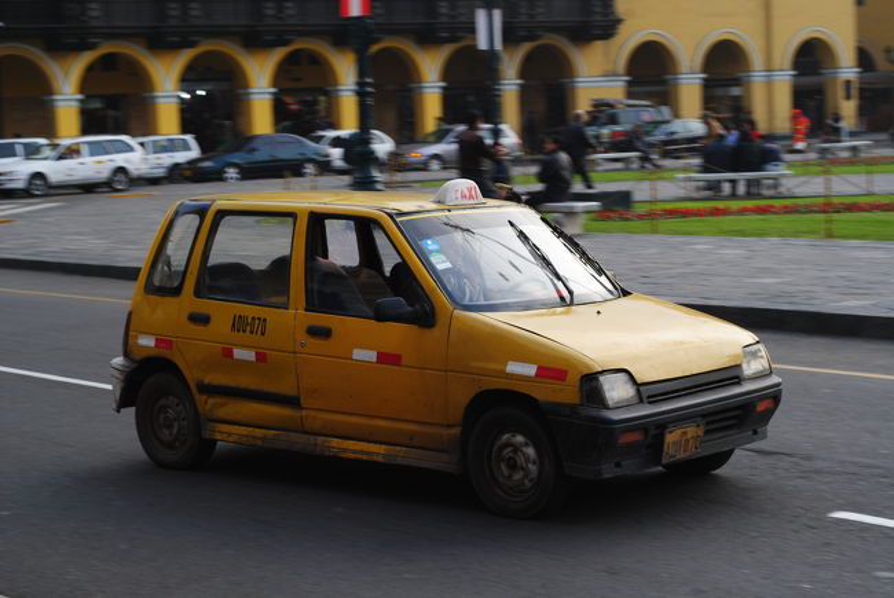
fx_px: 2051
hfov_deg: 24.6
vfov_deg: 16.6
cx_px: 447
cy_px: 299
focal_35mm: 82
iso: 200
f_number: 9
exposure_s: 1/100
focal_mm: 55
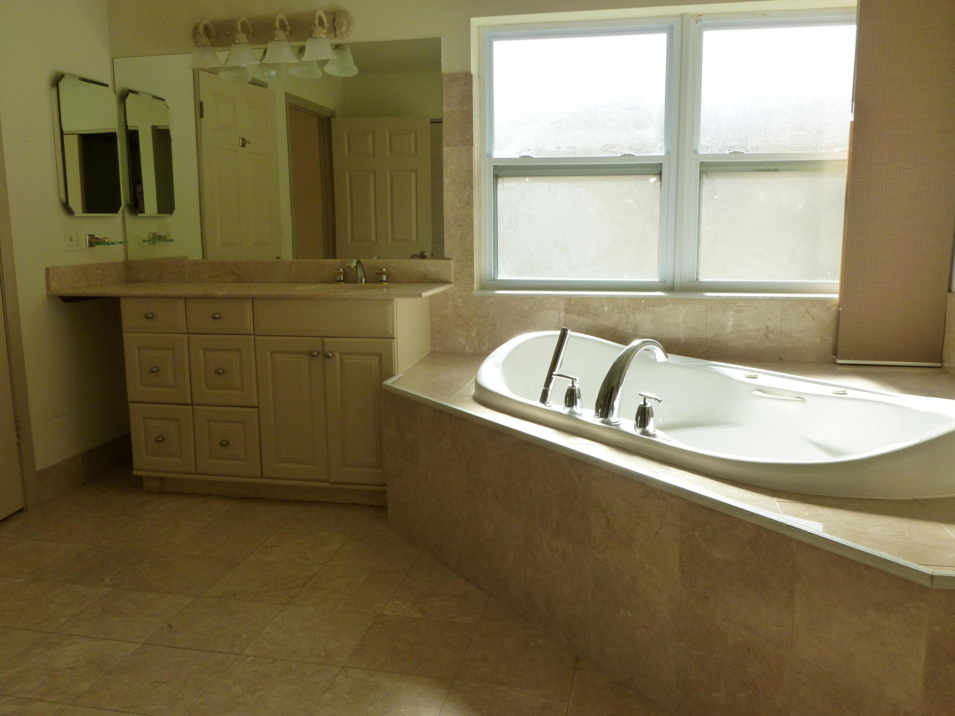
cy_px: 358
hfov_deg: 63.4
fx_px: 772
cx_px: 478
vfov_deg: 49.7
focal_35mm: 28
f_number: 3.3
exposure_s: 1/160
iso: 160
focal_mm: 5
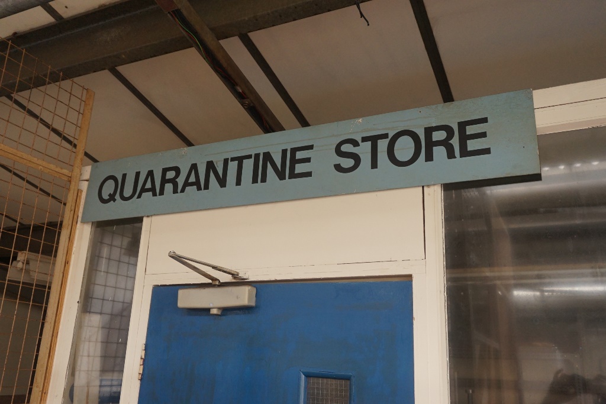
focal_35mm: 30
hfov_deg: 61.9
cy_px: 202
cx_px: 303
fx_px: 505
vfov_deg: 43.6
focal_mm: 20
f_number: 4
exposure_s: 1/160
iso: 1000
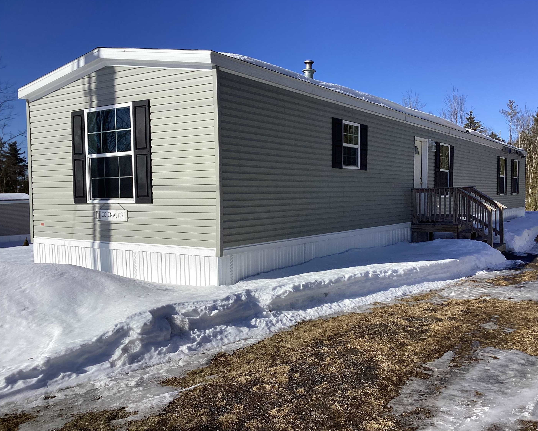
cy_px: 219
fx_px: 525
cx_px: 291
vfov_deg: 44.5
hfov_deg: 54.2
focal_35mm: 33
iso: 25
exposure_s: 1/2469
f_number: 2.4
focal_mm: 3.3
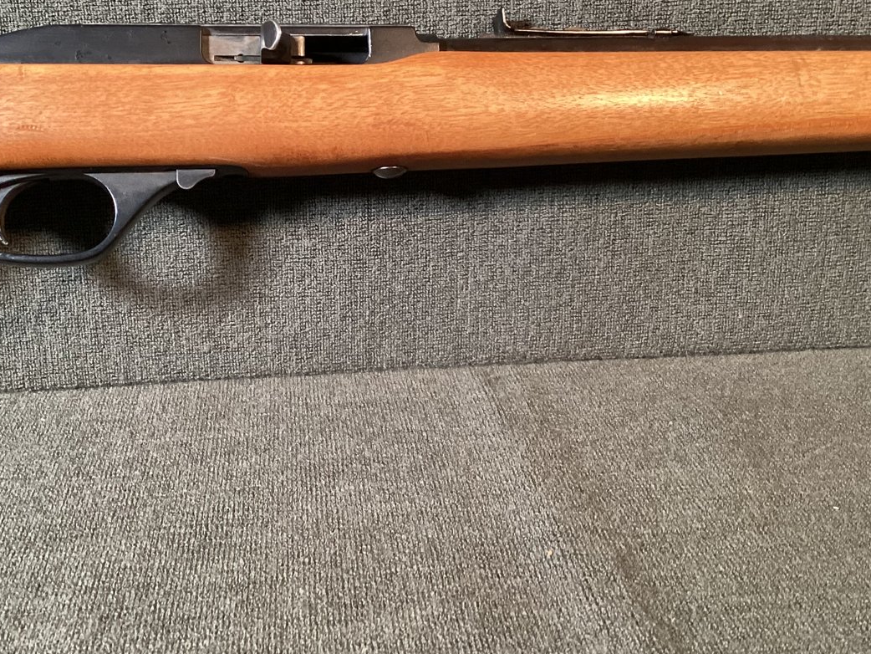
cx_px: 366
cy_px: 231
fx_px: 1133
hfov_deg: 41.9
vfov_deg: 32.0
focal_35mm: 45
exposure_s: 1/40
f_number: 2.4
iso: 250
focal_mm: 3.3
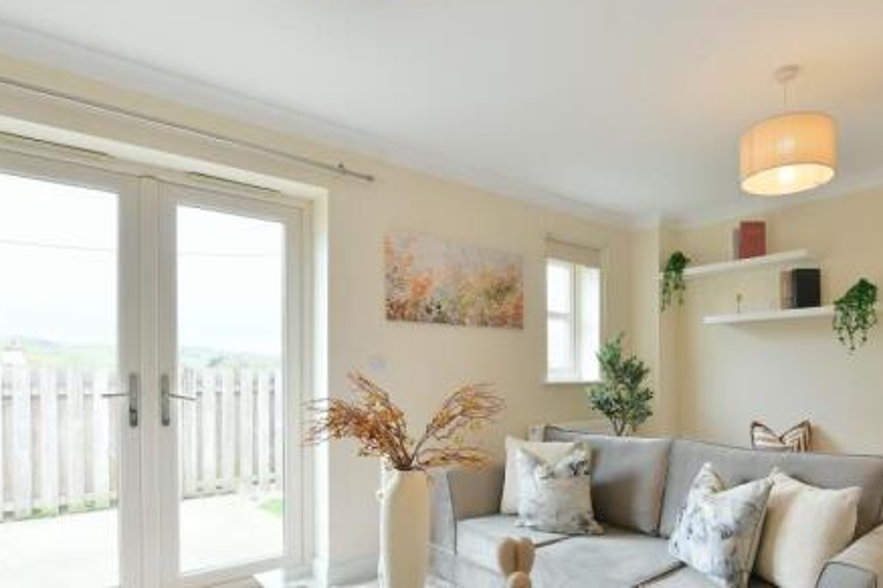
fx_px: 515
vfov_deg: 58.4
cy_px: 383
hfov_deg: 80.4
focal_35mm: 21
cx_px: 523
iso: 160
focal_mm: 14
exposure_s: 1/15
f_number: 10
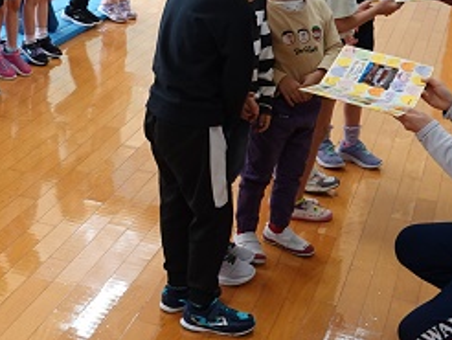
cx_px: 39
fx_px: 980
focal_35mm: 75
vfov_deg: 19.5
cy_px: 71
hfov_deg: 25.1
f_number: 2.4
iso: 100
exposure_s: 1/30
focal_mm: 8.8
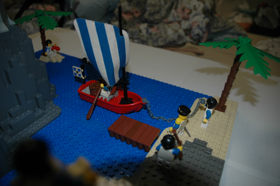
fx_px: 210
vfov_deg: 47.8
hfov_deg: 67.4
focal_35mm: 27
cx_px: 140
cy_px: 93
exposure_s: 1/60
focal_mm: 18
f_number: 3.5
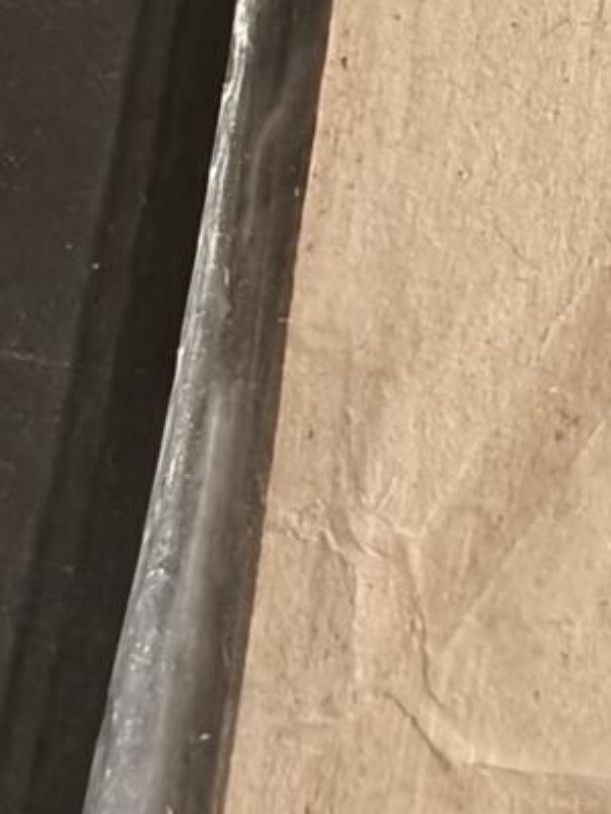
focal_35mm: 104
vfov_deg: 18.9
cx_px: 1150
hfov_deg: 12.8
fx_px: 2445
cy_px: 417
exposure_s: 1/50
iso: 125
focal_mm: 2.32
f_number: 2
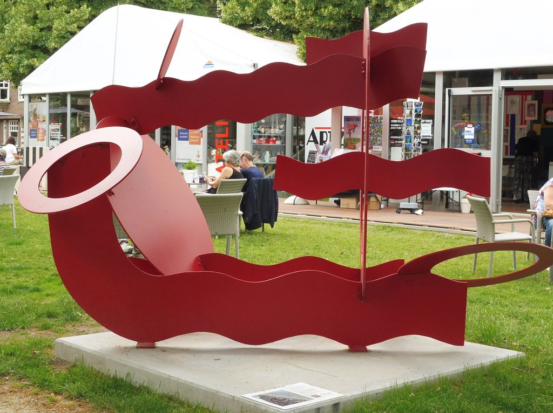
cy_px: 206
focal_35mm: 62
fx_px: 990
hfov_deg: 31.2
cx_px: 276
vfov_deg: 23.6
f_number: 5.6
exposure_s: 1/100
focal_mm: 11
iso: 100
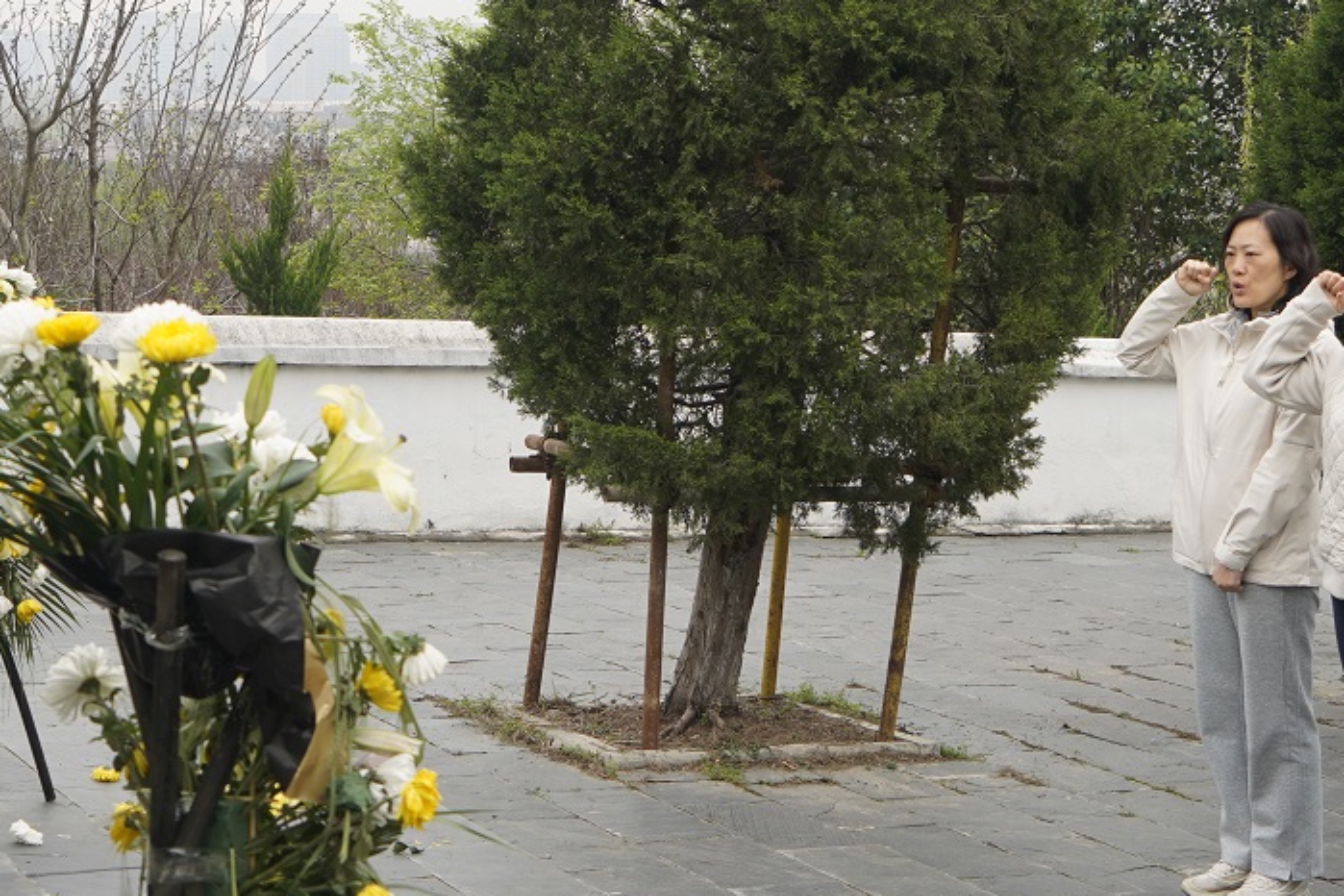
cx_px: 750
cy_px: 128
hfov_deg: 25.0
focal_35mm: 81
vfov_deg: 16.7
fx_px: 3024
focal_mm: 29
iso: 100
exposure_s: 1/60
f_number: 4.5
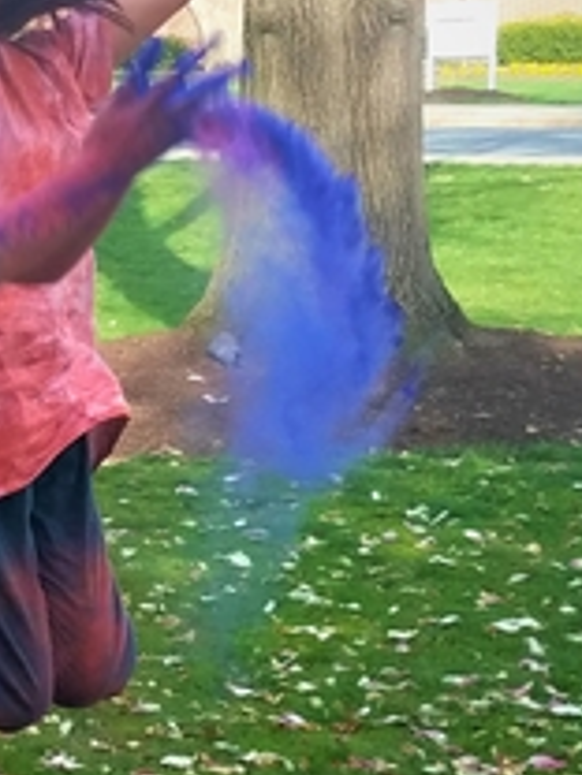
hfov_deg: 23.0
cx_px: -56
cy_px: 522
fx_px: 1345
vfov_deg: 31.9
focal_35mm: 60
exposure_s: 1/496
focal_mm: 4.2
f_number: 1.7
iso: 40
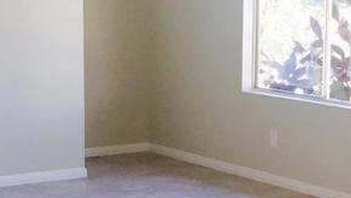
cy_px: 147
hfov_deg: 19.2
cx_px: 233
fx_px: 1034
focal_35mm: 111
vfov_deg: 10.9
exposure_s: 1/120
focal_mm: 4.15
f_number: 2.2
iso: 50
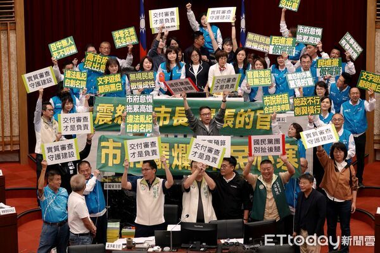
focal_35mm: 123
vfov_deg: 11.1
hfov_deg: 16.7
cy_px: 126
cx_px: 190
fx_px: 1298
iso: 800
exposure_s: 1/80
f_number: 4
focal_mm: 44.93
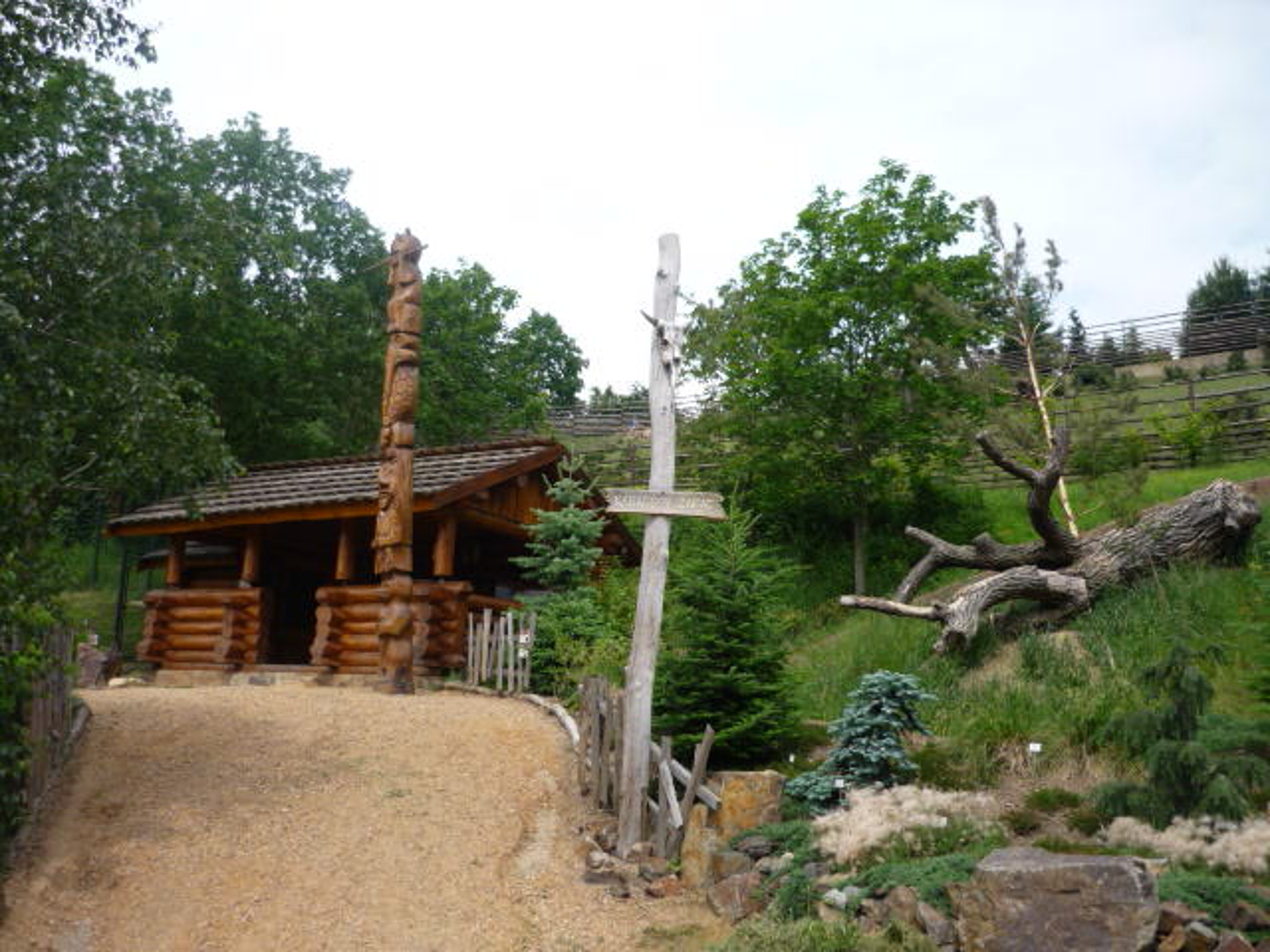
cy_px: 476
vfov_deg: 42.9
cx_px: 635
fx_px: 1211
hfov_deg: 55.4
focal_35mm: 33
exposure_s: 1/1000
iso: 100
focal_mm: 5.5
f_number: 2.8
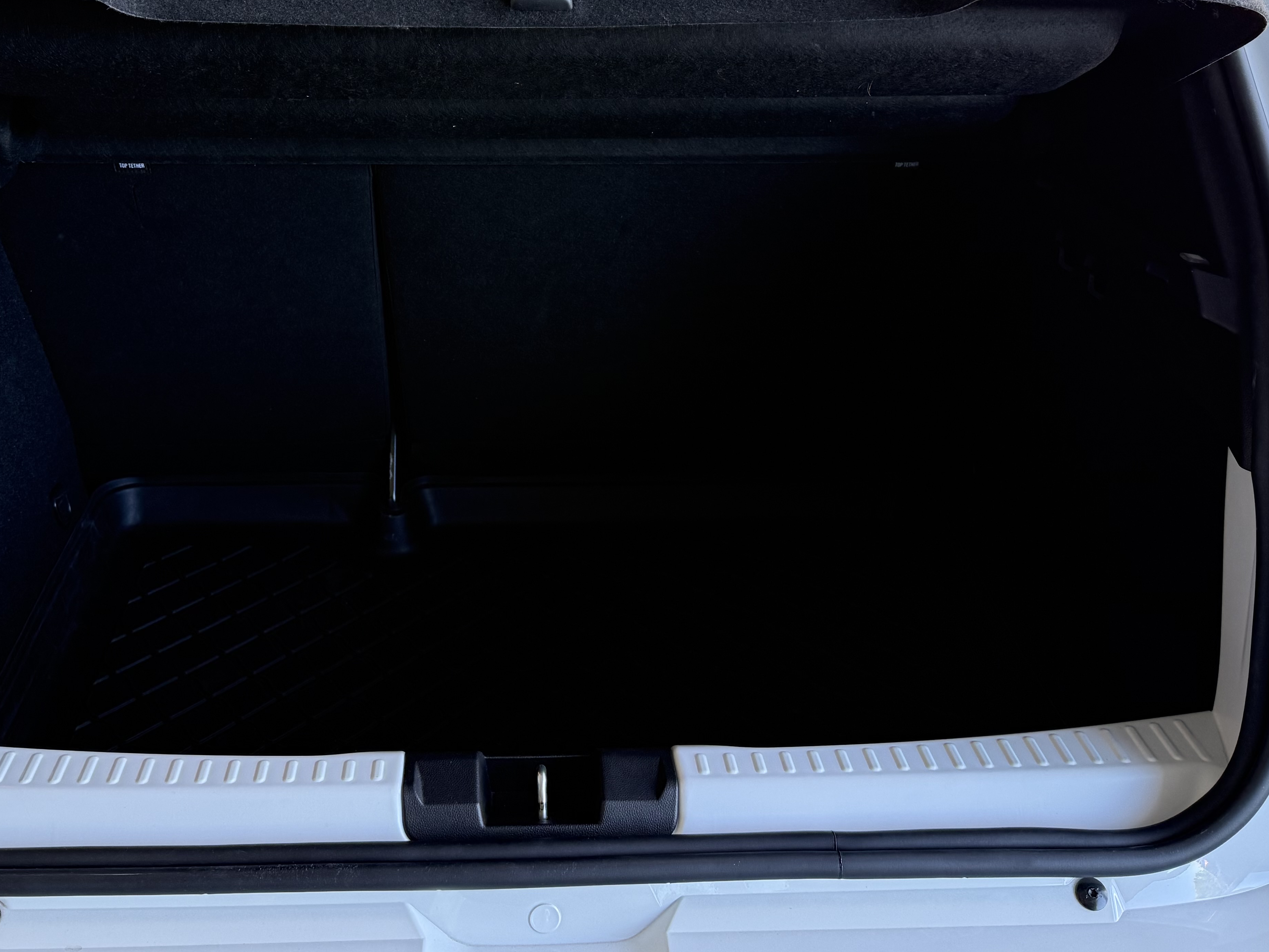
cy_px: 285
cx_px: 531
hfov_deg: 49.9
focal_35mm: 37
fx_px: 1356
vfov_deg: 38.0
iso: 200
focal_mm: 6.76
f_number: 1.78
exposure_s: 1/102
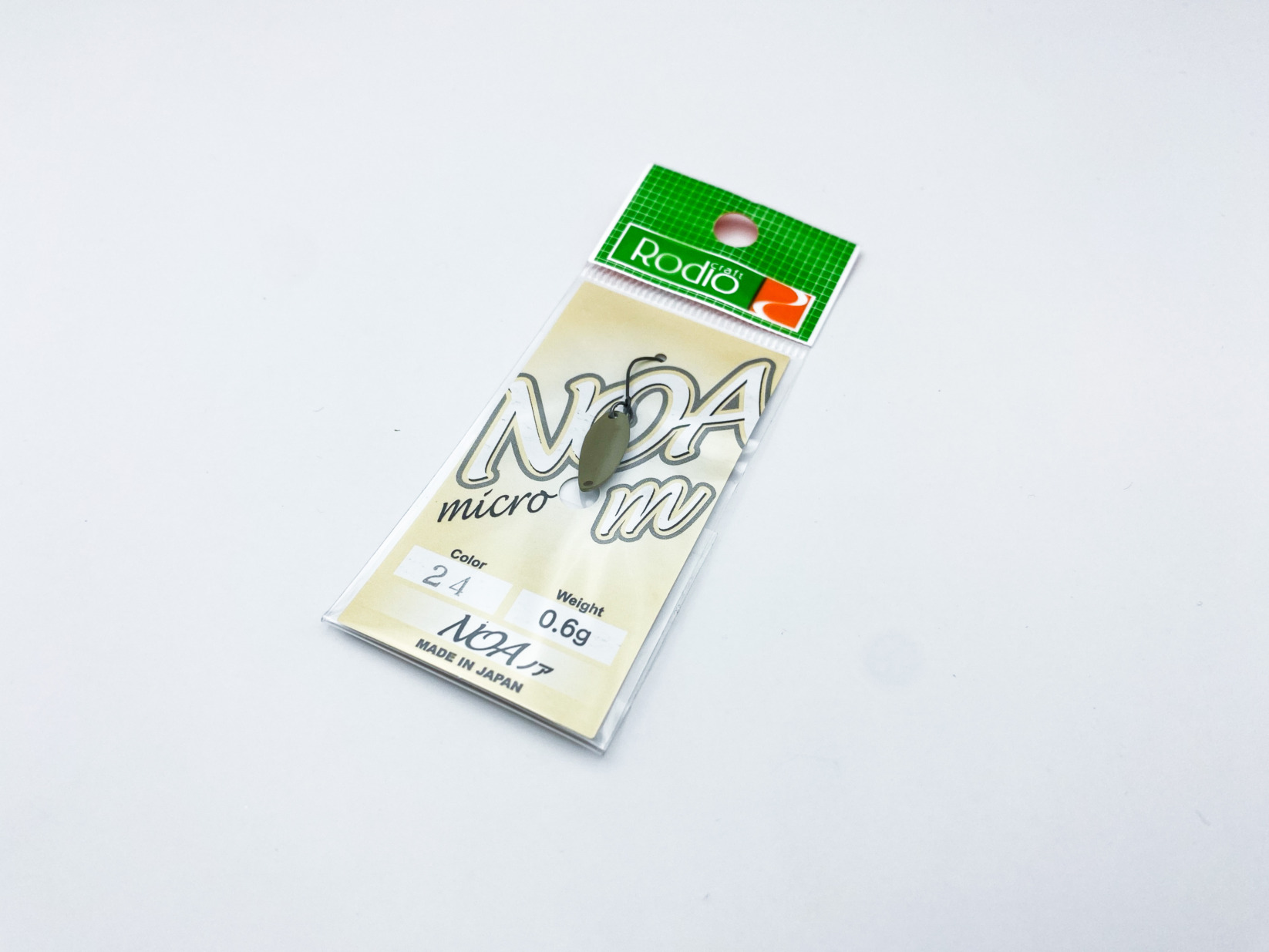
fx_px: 953
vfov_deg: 53.1
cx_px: 634
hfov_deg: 67.3
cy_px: 476
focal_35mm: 26
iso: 32
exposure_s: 1/320
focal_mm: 4.25
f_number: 1.8
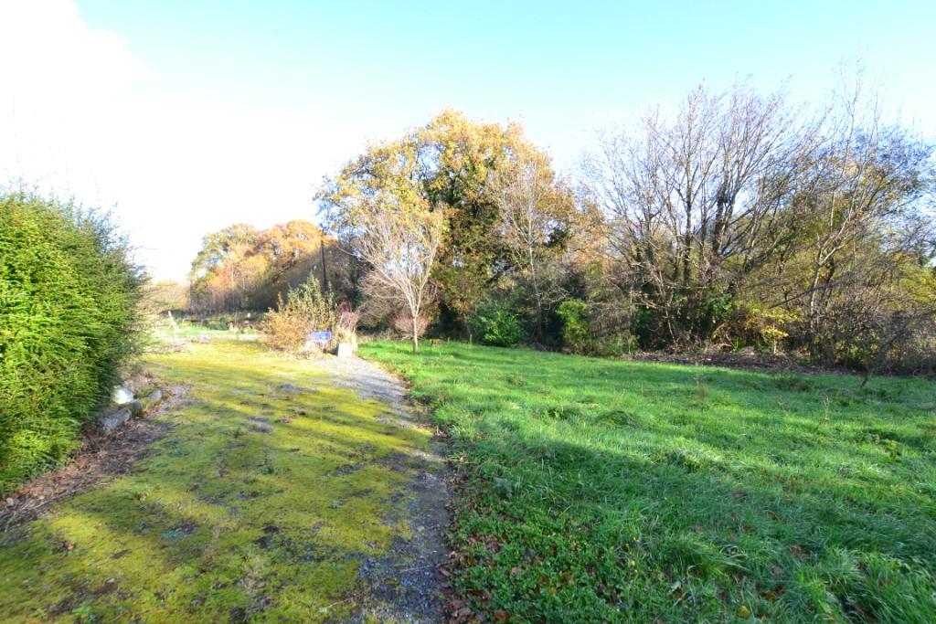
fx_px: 390
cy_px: 312
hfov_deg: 100.4
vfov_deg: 77.3
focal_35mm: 15
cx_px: 468
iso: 400
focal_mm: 10
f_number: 9
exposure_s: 1/80
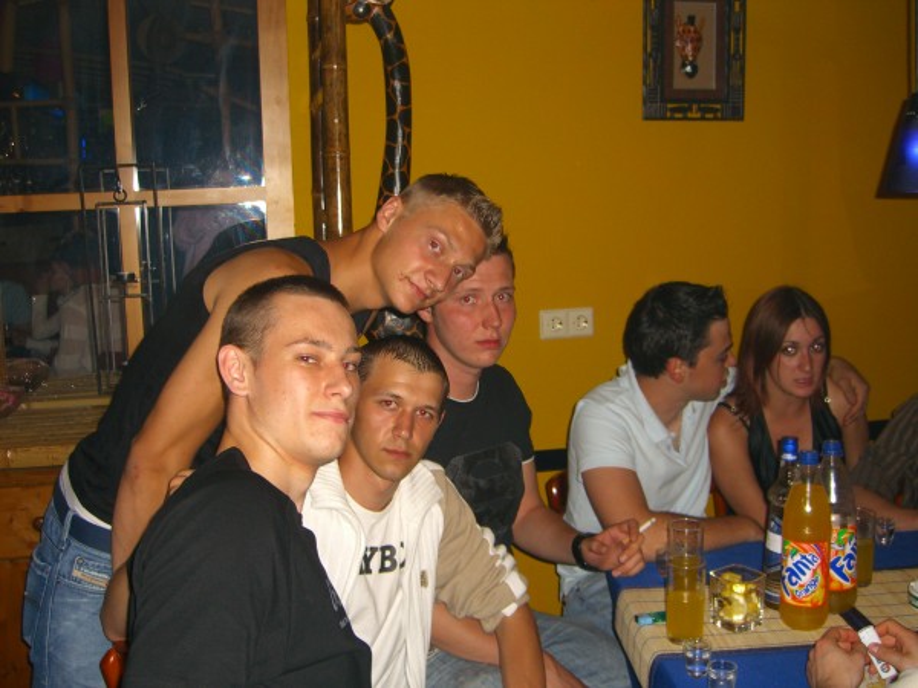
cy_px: 344
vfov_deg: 37.7
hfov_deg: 49.0
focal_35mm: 38
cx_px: 459
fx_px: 1008
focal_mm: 7.9
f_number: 2.8
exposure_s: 1/60
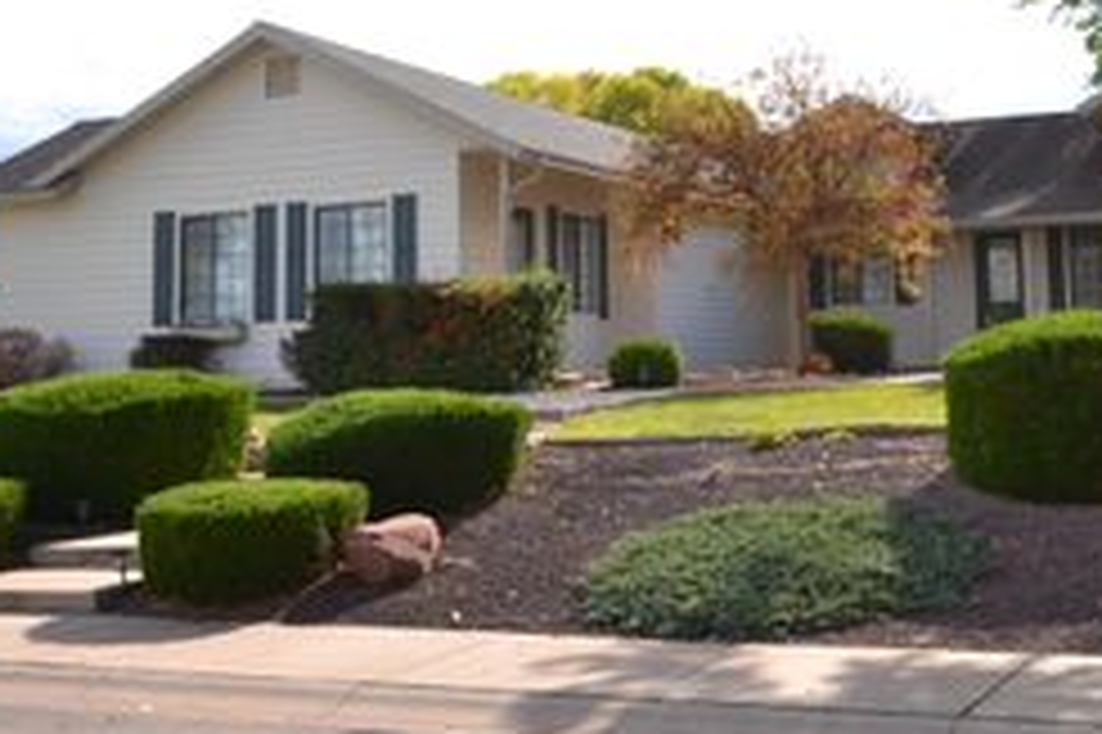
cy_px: 133
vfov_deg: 24.2
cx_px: 778
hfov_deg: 35.7
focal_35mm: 55
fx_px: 1682
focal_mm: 18
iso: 100
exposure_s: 1/200
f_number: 8
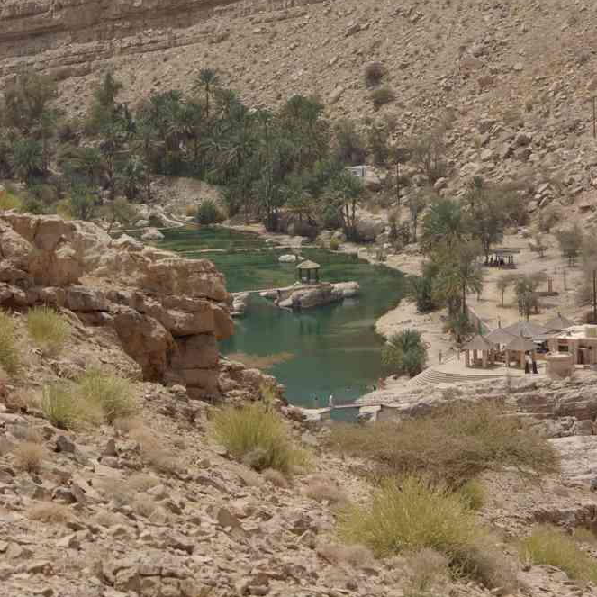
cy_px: 253
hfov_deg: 10.7
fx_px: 3193
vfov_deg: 10.7
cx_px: 299
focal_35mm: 164
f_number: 9.5
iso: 100
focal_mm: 85
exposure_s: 1/250
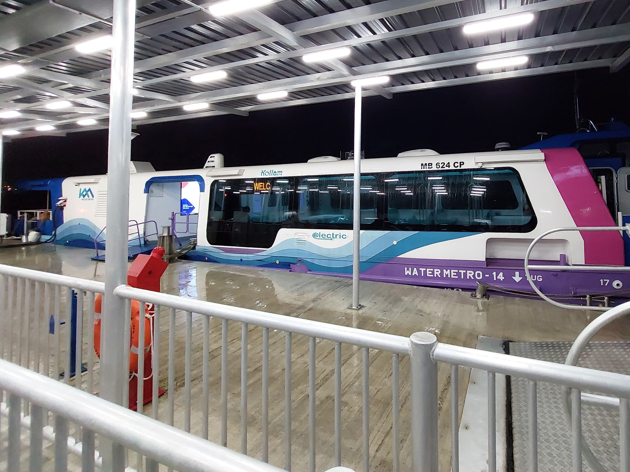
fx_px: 291
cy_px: 188
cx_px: 386
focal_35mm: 16
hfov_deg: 92.9
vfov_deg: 77.2
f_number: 2.2
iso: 200
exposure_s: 1/50
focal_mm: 1.74
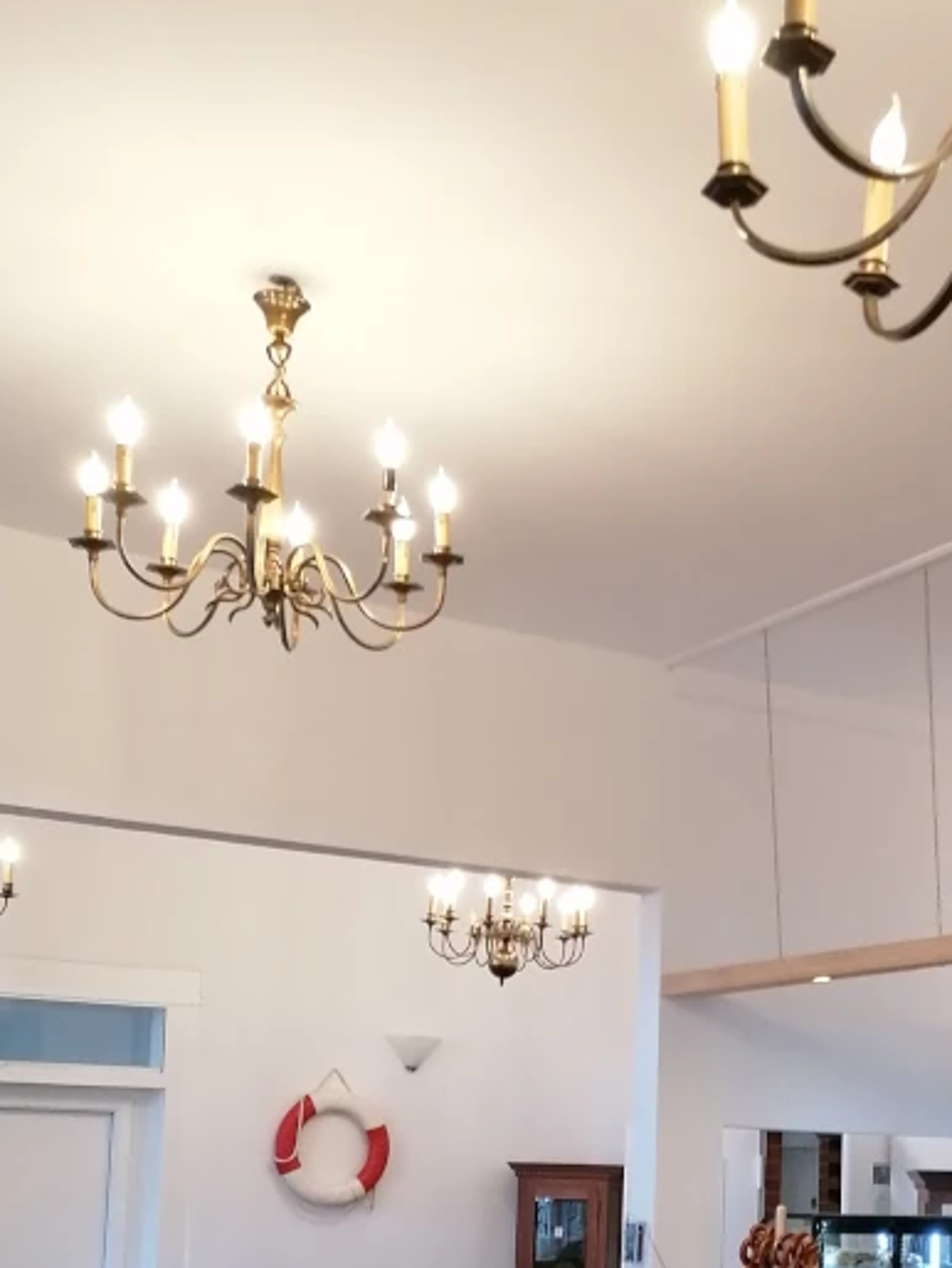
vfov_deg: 33.3
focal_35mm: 56
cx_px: 760
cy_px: 1030
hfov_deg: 25.7
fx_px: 2052
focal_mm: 4.75
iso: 160
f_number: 1.8
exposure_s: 1/33.3
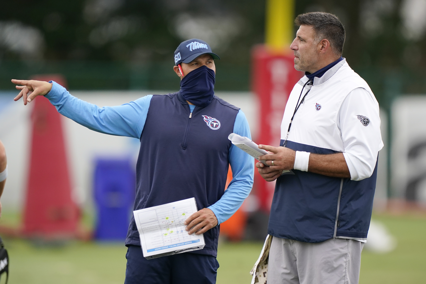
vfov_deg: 1.7
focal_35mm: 800
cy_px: 142
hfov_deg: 2.6
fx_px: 9466
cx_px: 213
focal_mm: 800
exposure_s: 1/2500
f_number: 5.6
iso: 1600
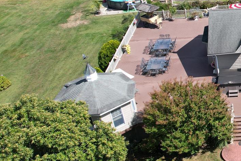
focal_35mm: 64
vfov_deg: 21.0
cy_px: 34
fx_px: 428
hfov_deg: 26.7
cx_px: 312
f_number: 2.8
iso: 100
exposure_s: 1/1250
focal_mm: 8.38
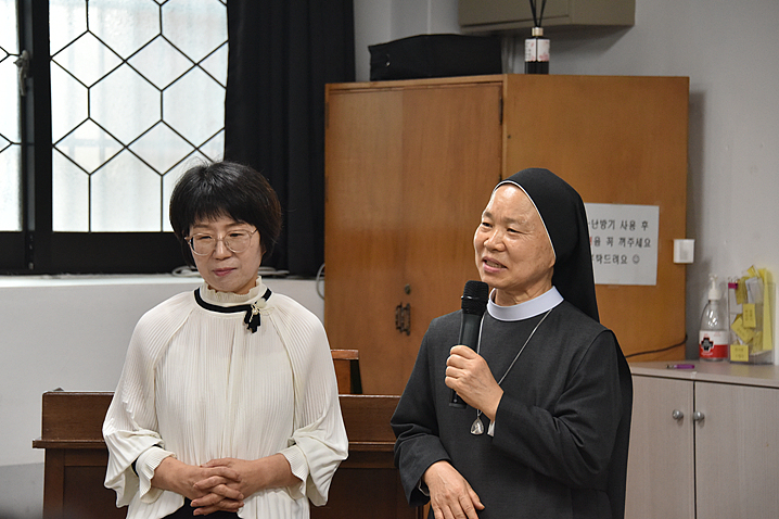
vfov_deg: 10.1
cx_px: 366
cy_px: 261
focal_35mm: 136
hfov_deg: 15.1
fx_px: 2941
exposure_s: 1/125
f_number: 5.6
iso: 2200
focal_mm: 122
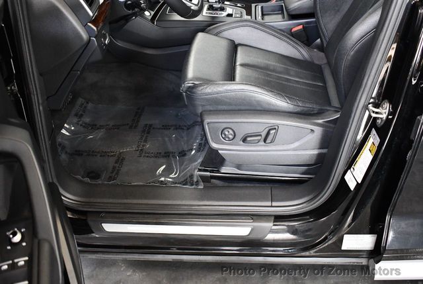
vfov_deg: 37.0
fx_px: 424
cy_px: 142
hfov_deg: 53.1
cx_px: 212
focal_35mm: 36
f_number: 3.5
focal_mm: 18
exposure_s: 1/125
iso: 3200
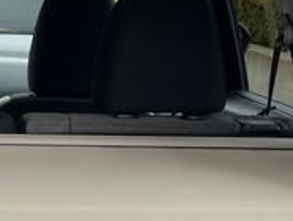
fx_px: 1212
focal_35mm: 143
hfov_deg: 13.4
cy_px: 306
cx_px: -60
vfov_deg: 10.1
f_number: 1.6
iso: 32
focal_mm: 5.1
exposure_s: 1/125
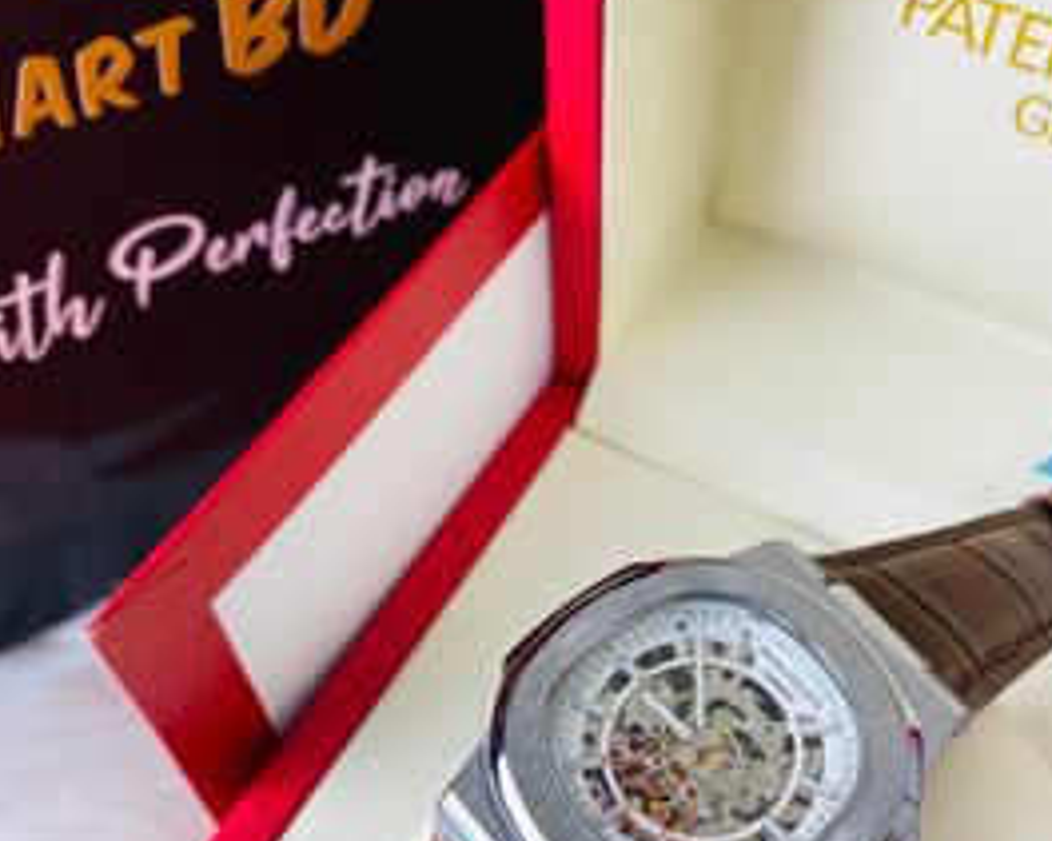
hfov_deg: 49.1
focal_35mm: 37
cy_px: 674
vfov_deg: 38.6
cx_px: 530
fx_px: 1152
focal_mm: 4.25
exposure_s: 1/100
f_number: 1.8
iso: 40
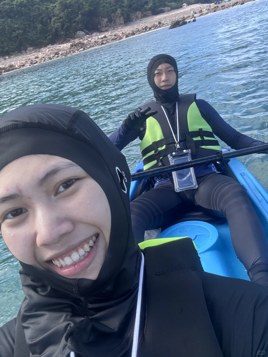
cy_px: 178
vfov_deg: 60.0
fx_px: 310
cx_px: 134
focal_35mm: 30
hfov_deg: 46.8
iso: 25
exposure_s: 1/376
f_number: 1.9
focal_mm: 2.69
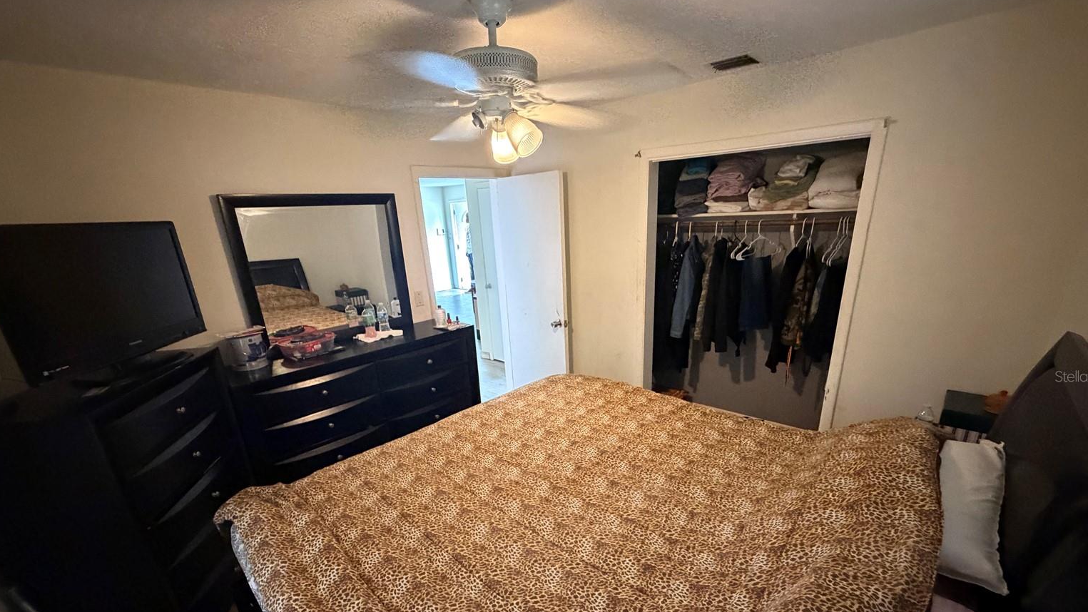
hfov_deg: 99.4
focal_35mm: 16
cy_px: 376
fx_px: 462
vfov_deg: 66.3
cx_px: 551
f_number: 2.2
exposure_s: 1/40
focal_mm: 2.22
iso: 1250
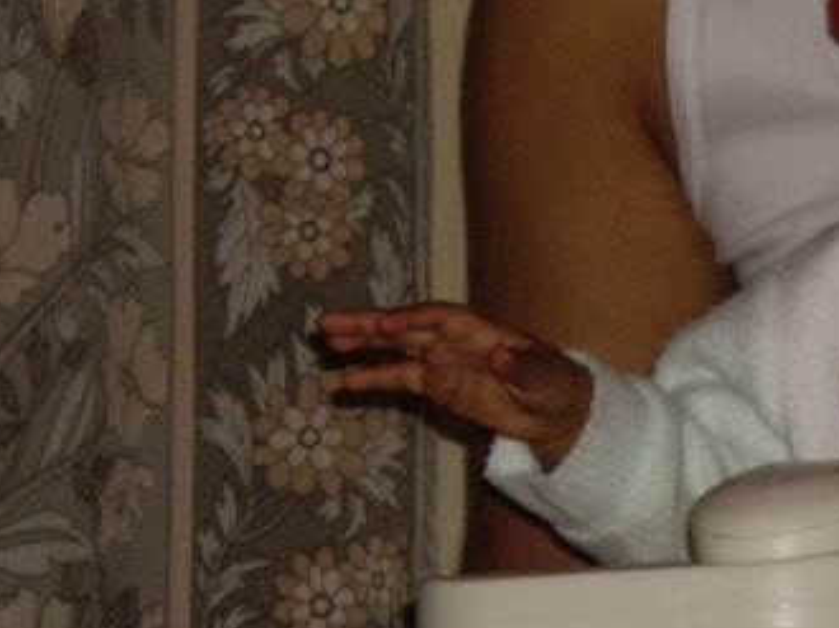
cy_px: 384
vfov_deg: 4.2
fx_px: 8574
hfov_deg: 5.6
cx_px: 1139
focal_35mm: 354
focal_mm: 18.6
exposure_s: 1/125
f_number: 5.2
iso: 200
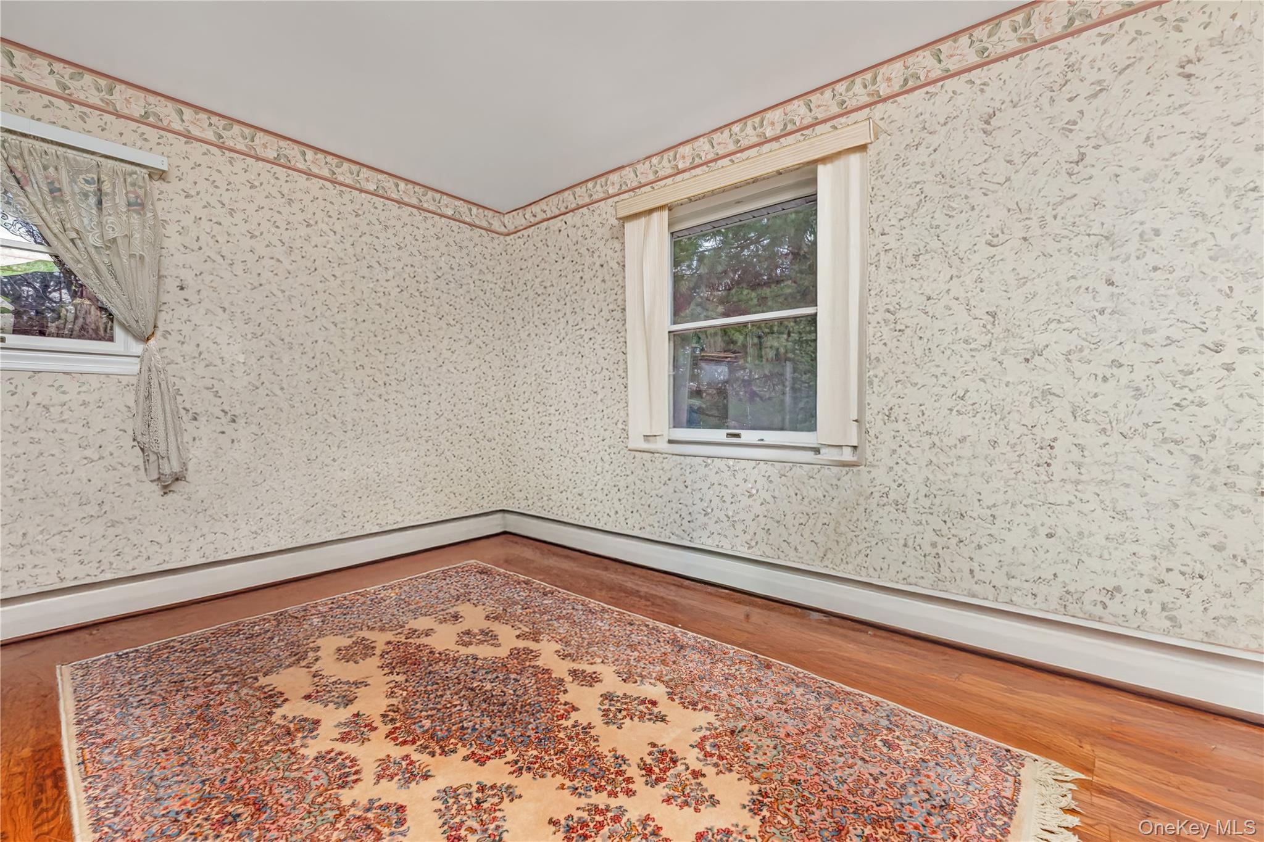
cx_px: 632
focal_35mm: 14
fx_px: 491
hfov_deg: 104.3
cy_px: 421
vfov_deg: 81.2
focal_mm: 14
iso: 320
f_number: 5.6
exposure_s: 1/200
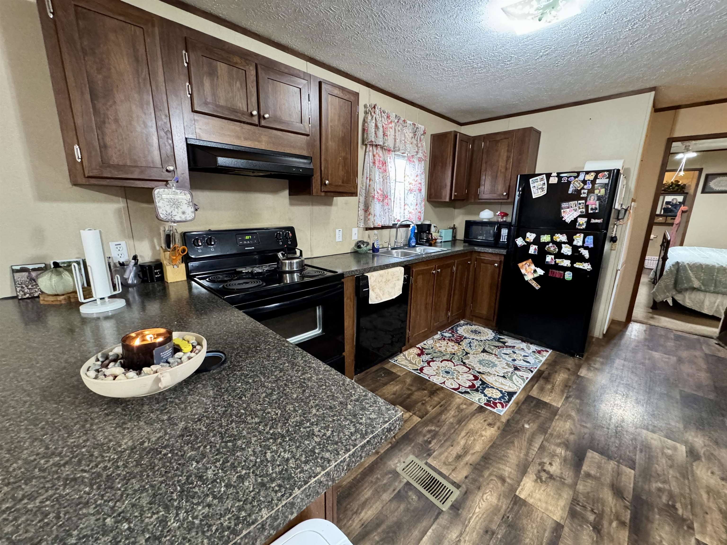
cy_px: 272
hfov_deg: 102.1
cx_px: 364
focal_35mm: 14
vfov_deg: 85.7
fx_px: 294
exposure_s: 1/60
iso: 800
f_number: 2.2
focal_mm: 2.22
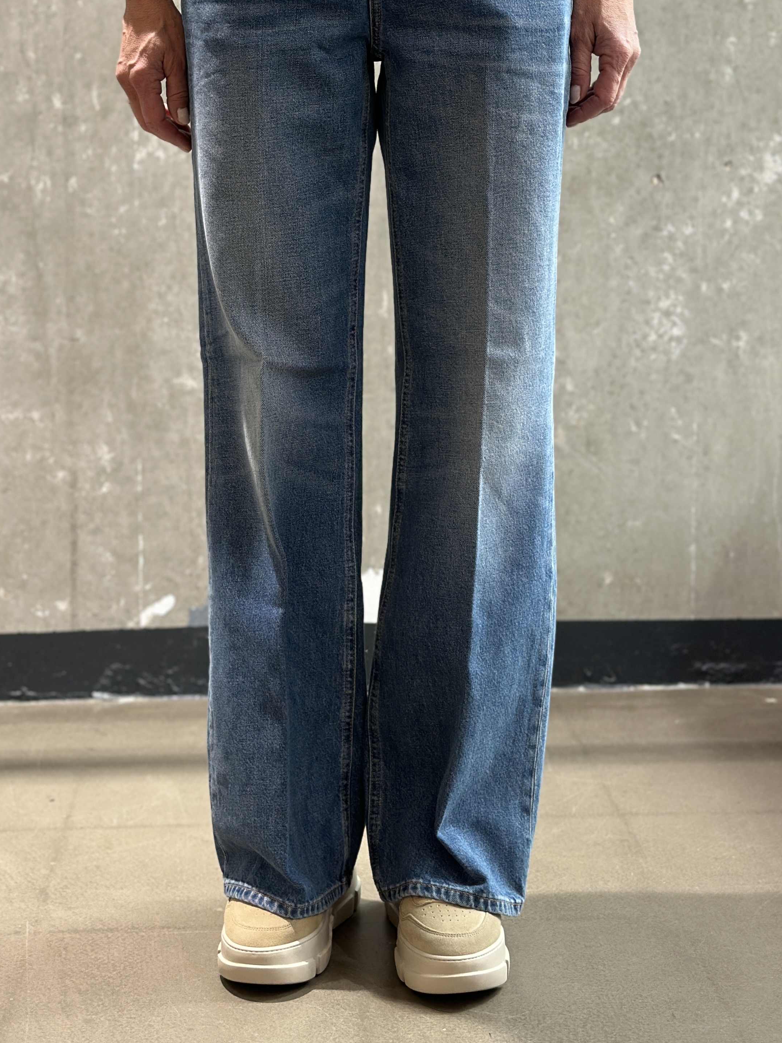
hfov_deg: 21.9
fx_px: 2019
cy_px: 384
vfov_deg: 28.9
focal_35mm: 67
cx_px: 290
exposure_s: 1/50
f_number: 1.78
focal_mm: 6.86
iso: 100
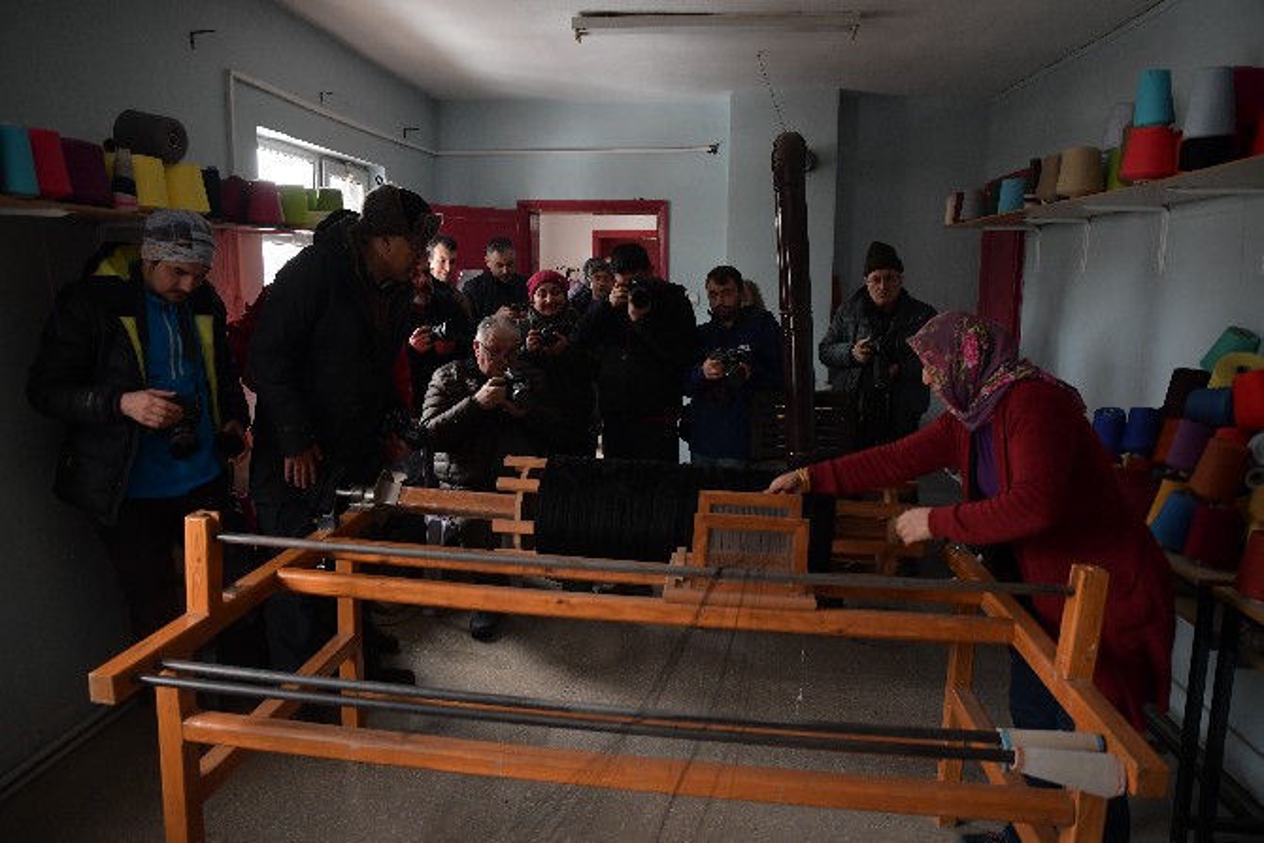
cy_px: 422
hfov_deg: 73.7
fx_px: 843
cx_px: 632
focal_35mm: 24
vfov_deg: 53.2
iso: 2500
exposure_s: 1/125
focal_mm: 24
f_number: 4
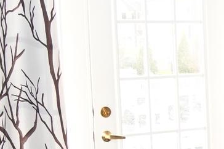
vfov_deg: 10.1
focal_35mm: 135
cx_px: 460
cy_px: 139
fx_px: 839
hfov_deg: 13.0
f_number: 4
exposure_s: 1/200
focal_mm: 24
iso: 560
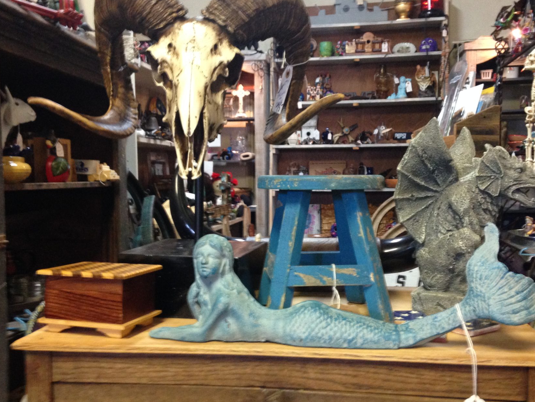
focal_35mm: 40
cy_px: 208
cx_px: 279
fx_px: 618
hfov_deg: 46.8
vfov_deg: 36.0
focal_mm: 4.12
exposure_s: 1/20
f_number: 2.4
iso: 320
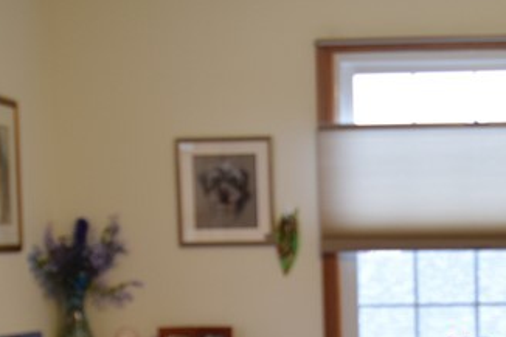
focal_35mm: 90
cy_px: 458
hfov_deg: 22.3
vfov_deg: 14.4
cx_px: 419
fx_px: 1264
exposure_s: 1/60
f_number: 4
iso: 640
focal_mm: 18
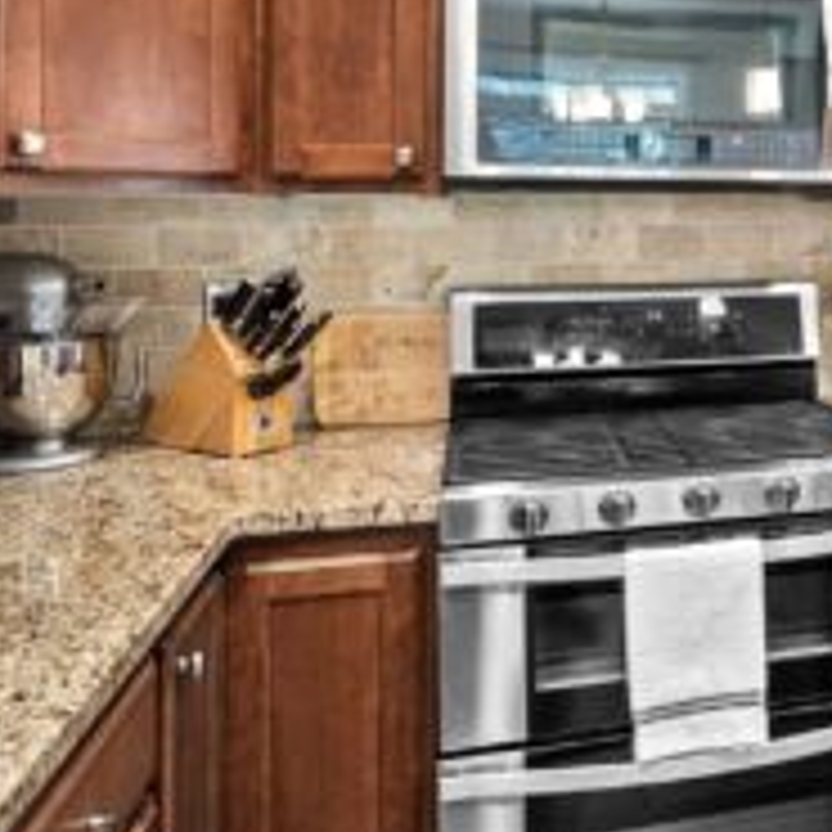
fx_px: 952
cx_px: 787
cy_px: 277
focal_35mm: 35
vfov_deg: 46.5
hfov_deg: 42.3
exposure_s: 1/2
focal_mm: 19
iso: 1000
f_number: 7.1
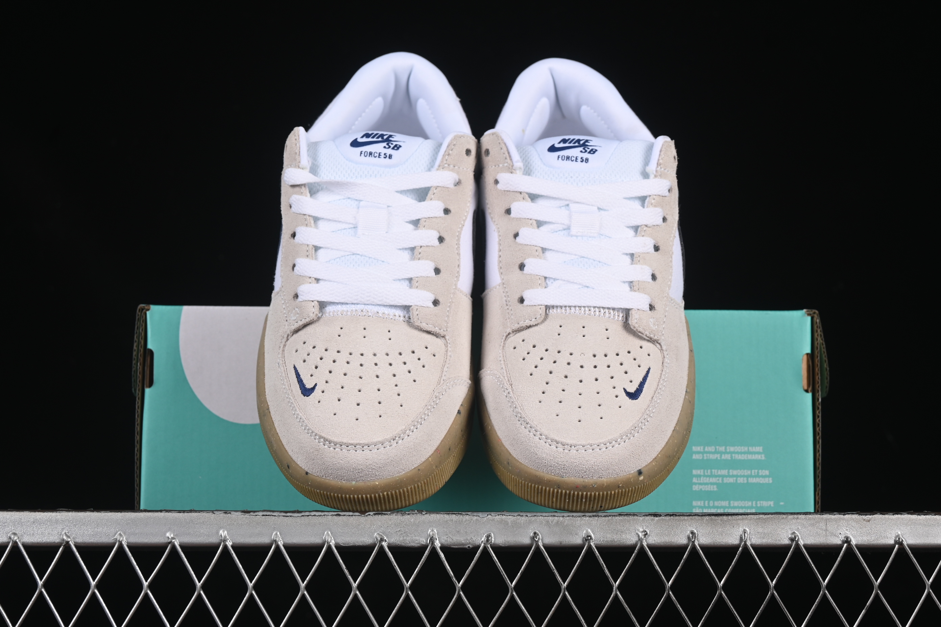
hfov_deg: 27.0
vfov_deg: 18.2
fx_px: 1960
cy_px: 314
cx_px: 470
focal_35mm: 75
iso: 160
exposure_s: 1/80
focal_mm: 50
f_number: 8
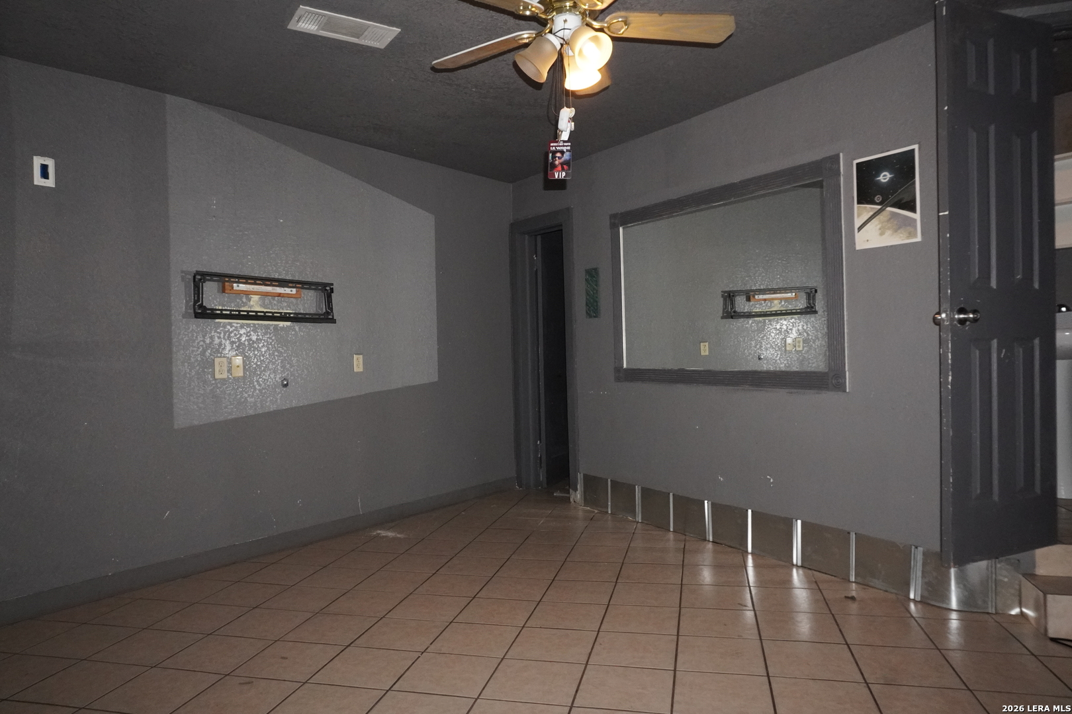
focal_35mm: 24
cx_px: 536
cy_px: 357
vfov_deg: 53.1
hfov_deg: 73.7
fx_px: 715
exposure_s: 1/160
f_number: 10
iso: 3200
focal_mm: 16
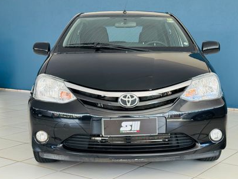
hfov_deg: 34.3
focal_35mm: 56
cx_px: 123
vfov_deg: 26.1
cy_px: 102
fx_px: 385
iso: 64
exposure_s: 1/172
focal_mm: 6.76
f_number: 1.78
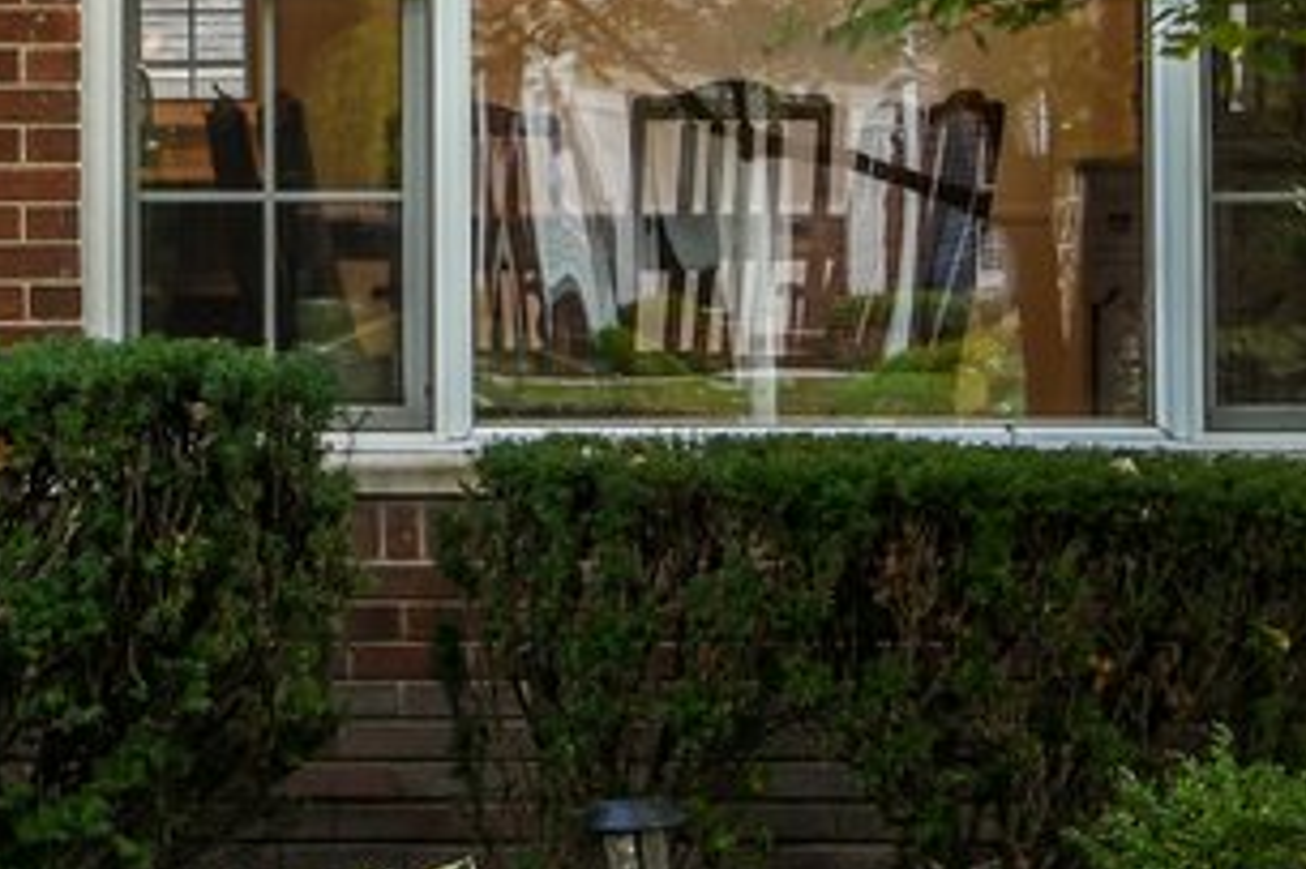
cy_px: -610
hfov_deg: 10.4
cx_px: -946
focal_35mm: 188
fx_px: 6816
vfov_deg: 7.1
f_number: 14
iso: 100
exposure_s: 1/4
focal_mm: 28
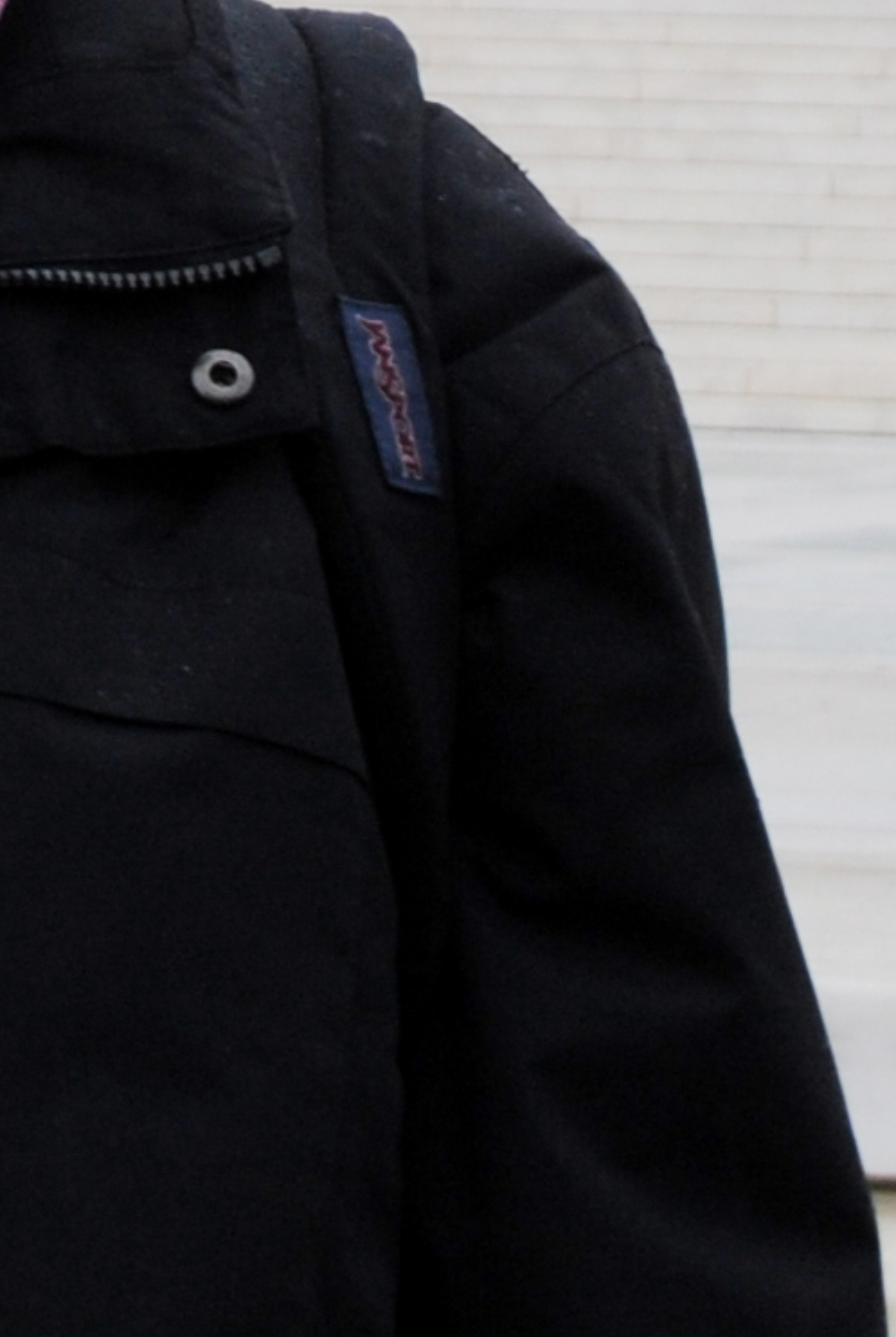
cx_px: -596
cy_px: -1465
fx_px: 9298
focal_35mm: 250
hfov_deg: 5.4
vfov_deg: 7.8
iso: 160
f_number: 5.6
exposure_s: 1/125
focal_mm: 32
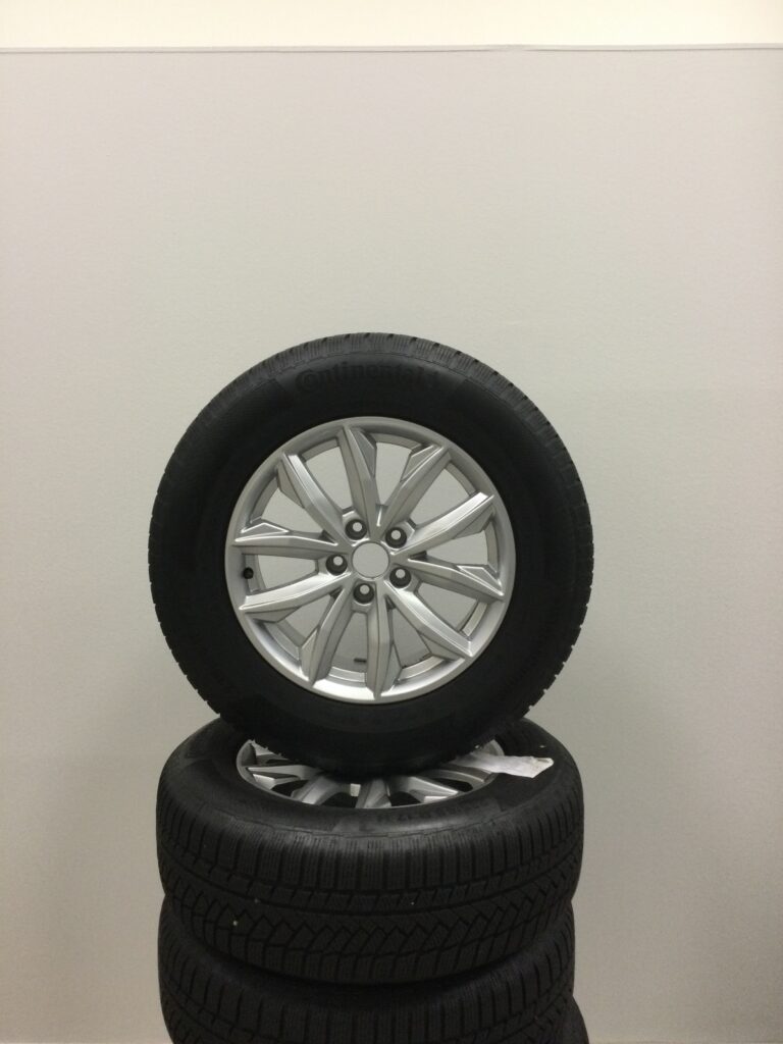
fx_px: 935
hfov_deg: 45.4
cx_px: 392
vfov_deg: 58.4
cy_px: 522
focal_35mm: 31
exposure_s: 1/33
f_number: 2.4
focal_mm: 3.3
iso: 125
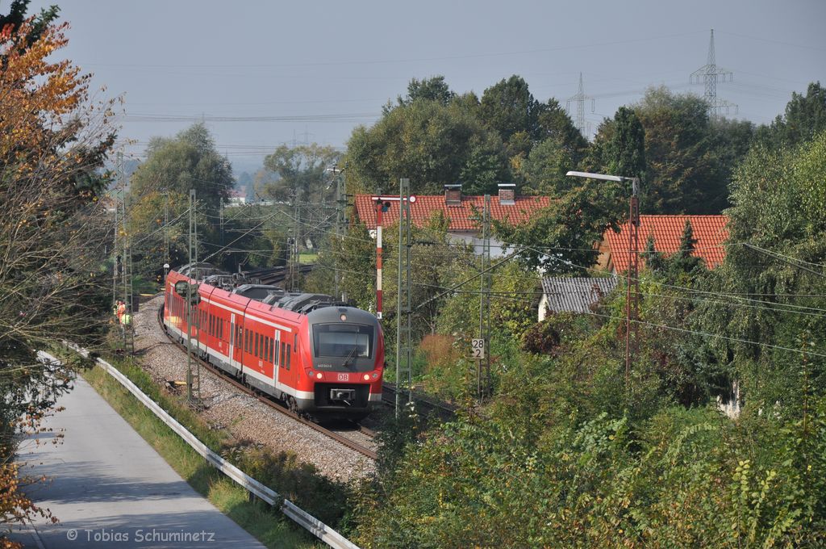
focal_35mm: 158
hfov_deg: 13.1
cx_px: 413
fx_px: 3609
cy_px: 274
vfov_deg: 8.7
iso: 200
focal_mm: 105
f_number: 9
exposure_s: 1/500
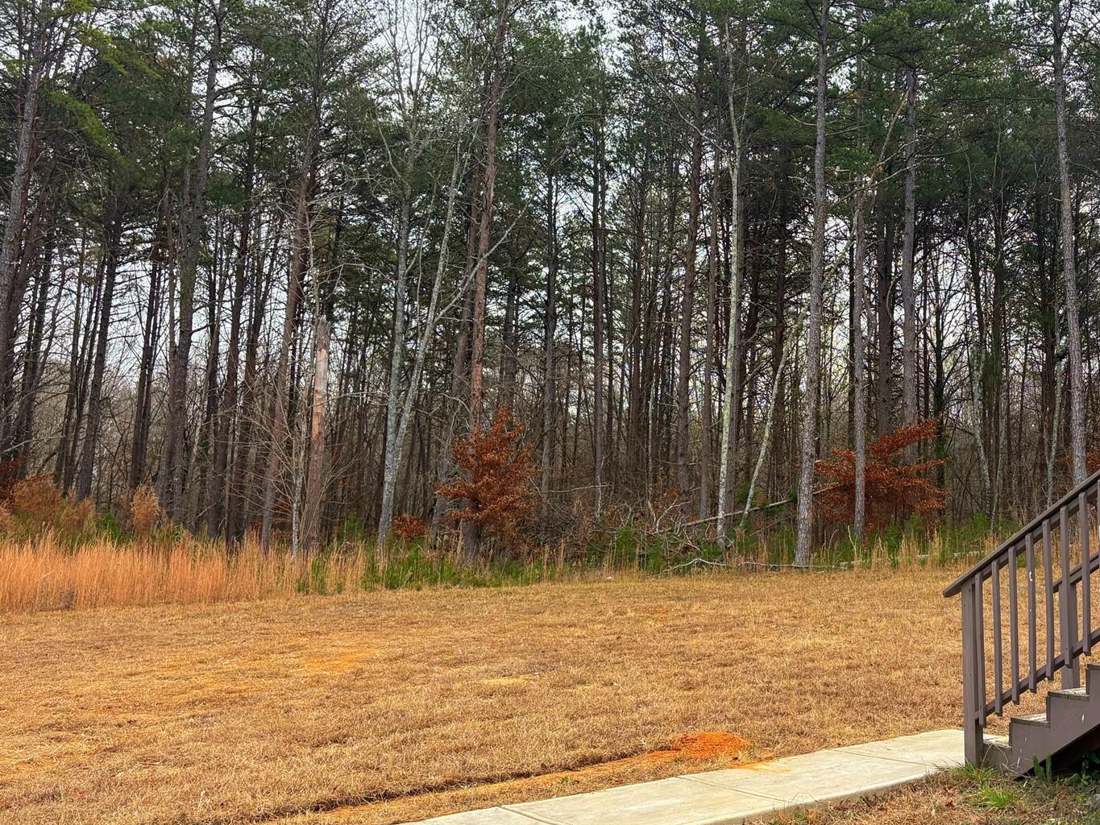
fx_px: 1239
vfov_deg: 36.8
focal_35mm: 39
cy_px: 354
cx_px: 786
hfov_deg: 46.6
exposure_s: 1/1175
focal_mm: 5.96
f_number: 1.6
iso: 64
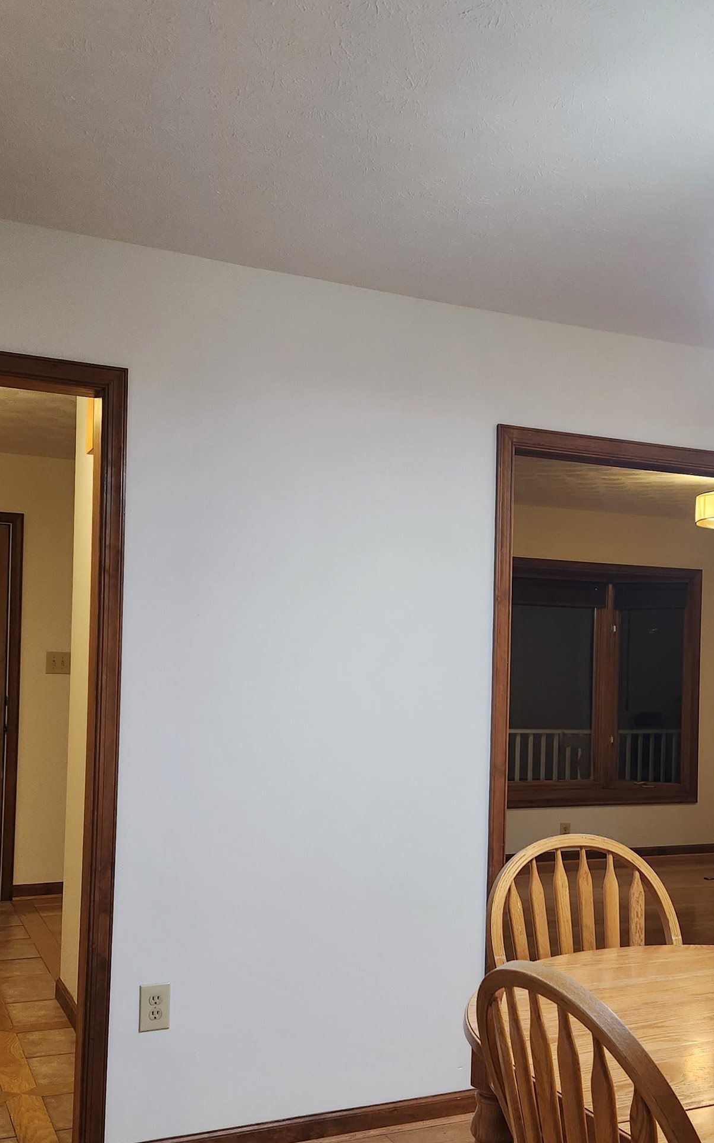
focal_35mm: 39
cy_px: 648
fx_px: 1214
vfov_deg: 50.2
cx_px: 513
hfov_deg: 32.3
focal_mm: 5.4
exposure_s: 1/120
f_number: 1.8
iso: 200
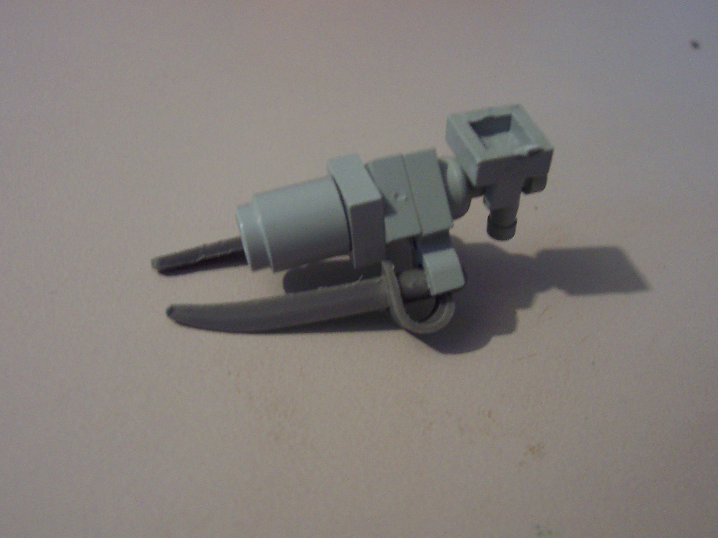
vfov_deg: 38.7
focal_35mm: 37
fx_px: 767
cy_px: 269
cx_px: 359
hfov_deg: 50.1
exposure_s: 1/10
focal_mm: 5.6
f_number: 2.8
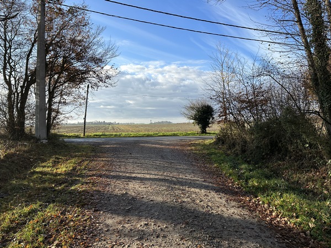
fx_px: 229
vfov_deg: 56.8
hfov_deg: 71.6
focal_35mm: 24
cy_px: 124
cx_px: 166
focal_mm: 6.86
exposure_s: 1/2882
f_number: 1.78
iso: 80
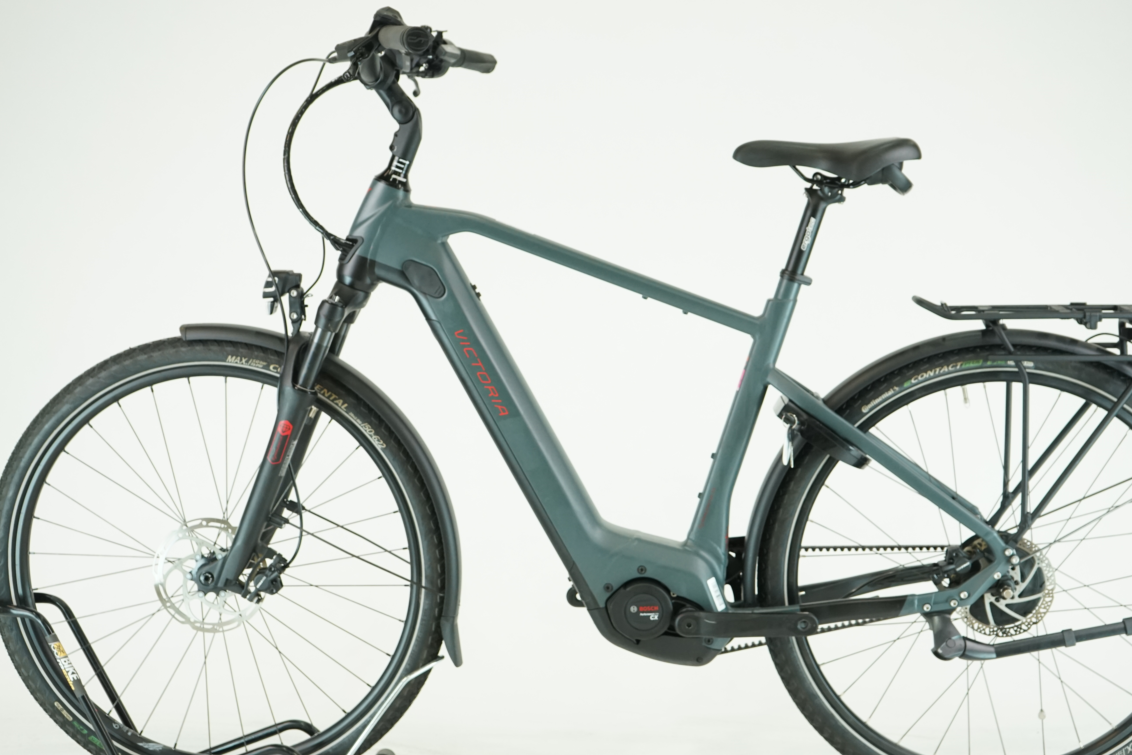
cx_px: 602
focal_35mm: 58
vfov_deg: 23.4
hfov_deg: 34.5
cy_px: 415
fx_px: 1824
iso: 1600
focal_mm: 50
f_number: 5.6
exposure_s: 1/200
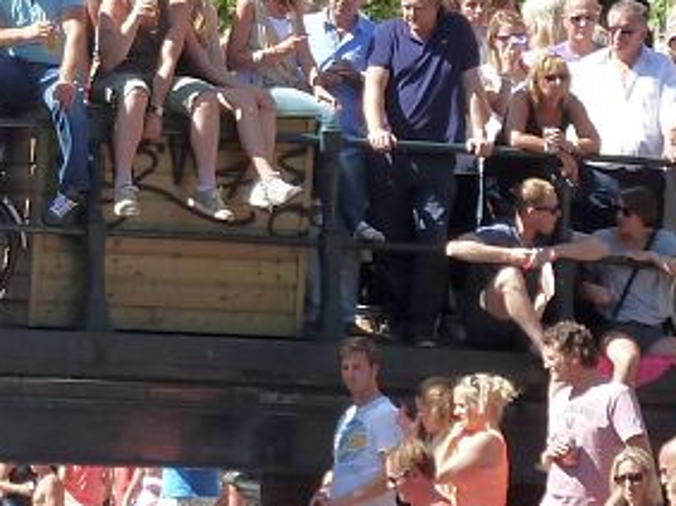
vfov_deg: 4.3
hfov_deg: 5.7
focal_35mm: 347
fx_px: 6774
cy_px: 255
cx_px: -201
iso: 125
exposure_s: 1/200
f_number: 4.3
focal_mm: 15.8
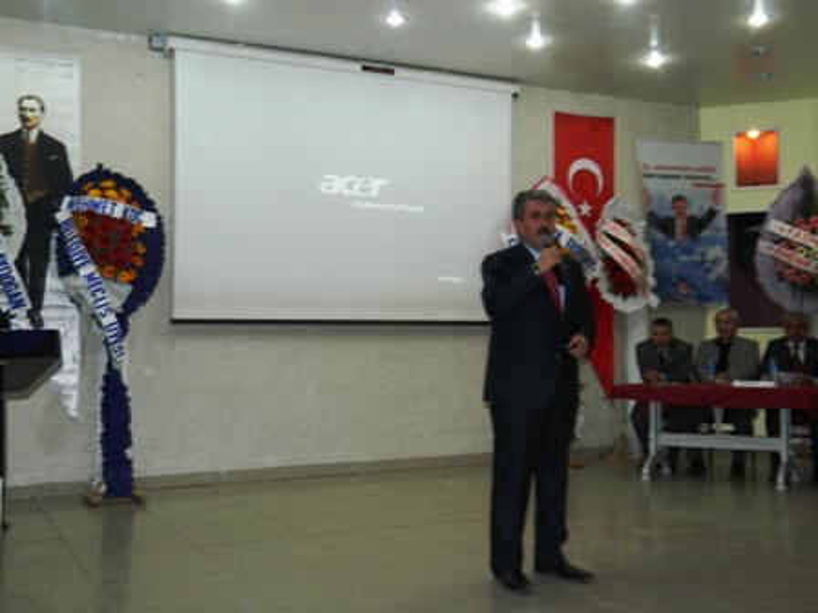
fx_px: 969
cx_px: 409
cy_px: 306
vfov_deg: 35.1
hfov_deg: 45.8
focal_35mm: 41
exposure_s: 1/40
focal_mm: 7.3
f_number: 3.5
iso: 220
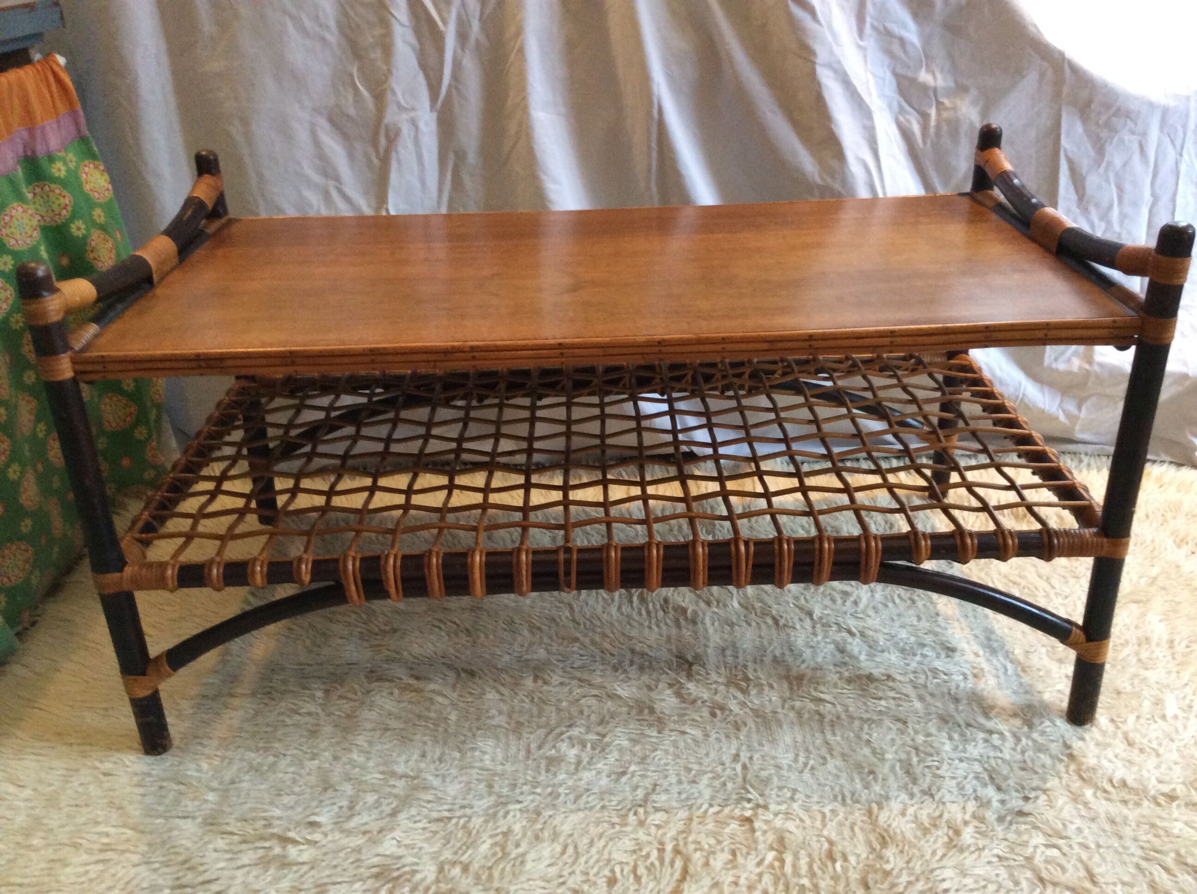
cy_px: 447
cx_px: 598
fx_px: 1105
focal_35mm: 32
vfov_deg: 44.1
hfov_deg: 56.9
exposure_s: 1/25
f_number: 2.4
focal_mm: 3.3
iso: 200
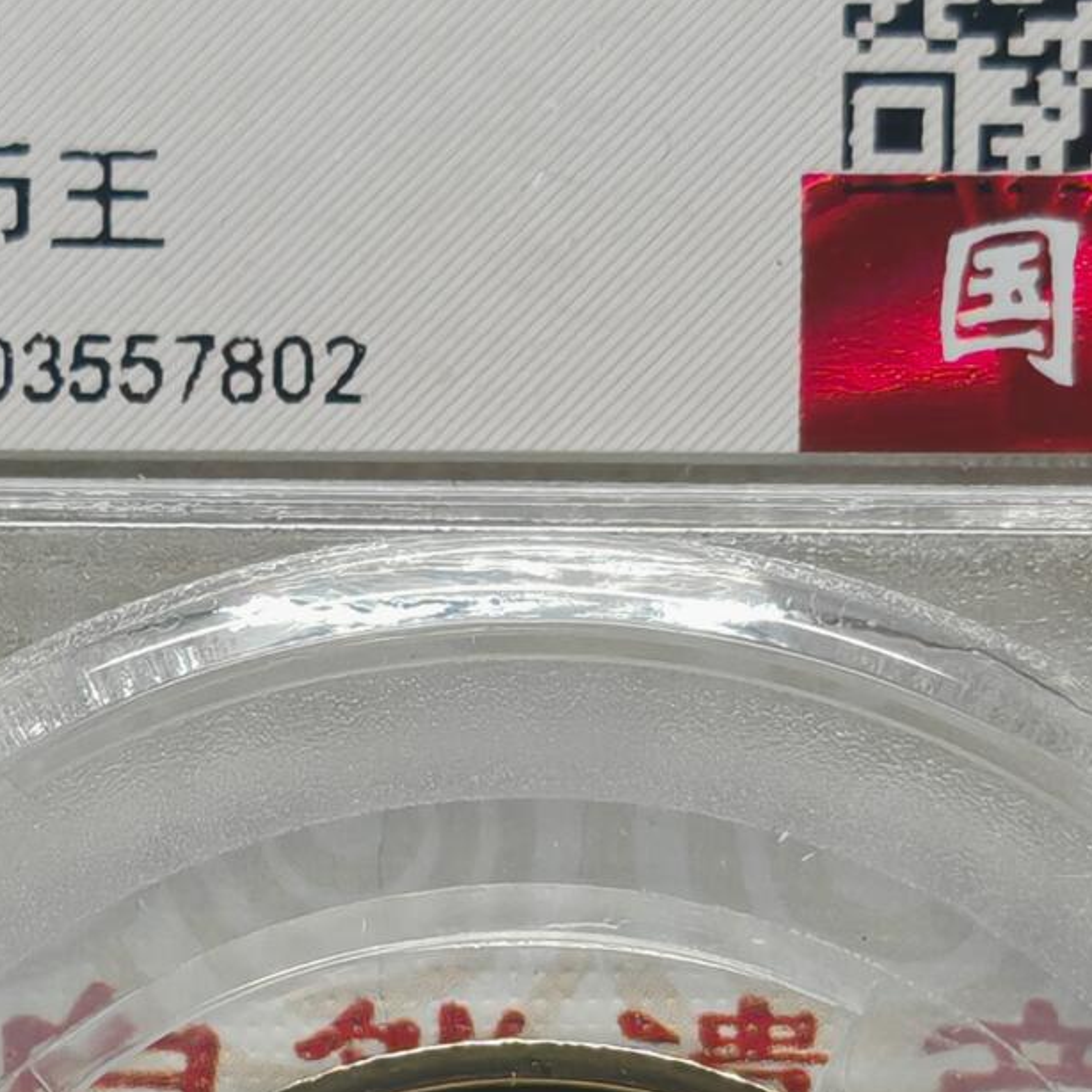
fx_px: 8780
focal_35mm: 246
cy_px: 1594
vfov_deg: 7.0
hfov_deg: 7.1
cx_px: 594
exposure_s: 1/100
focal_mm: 7.62
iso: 64
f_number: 1.6
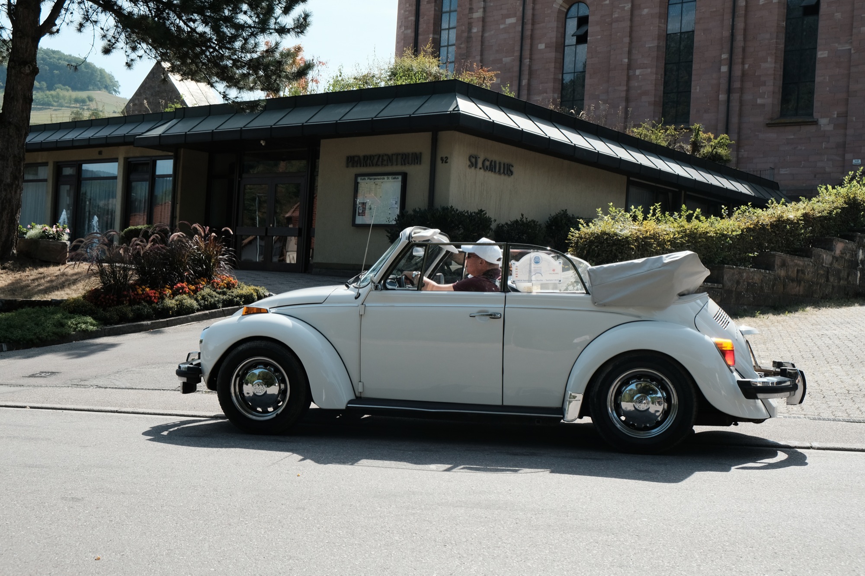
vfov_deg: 31.9
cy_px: 288
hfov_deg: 46.4
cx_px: 432
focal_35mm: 42
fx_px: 1009
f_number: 5.6
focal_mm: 27.7
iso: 400
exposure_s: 1/600
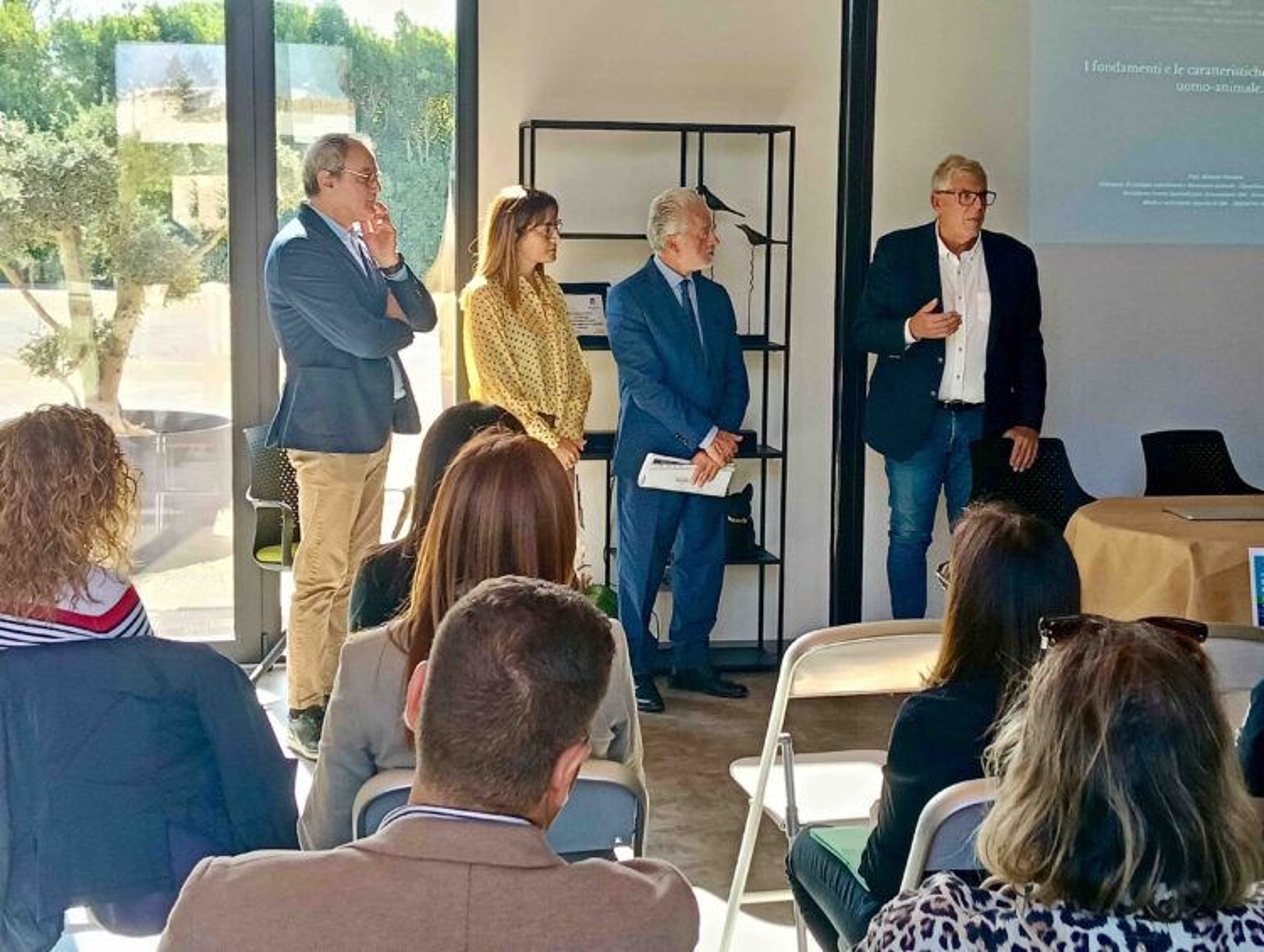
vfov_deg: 28.1
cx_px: 632
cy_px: 476
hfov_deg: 36.8
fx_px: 1902
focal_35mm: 52
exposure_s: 1/50
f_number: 1.8
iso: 80
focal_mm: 3.98
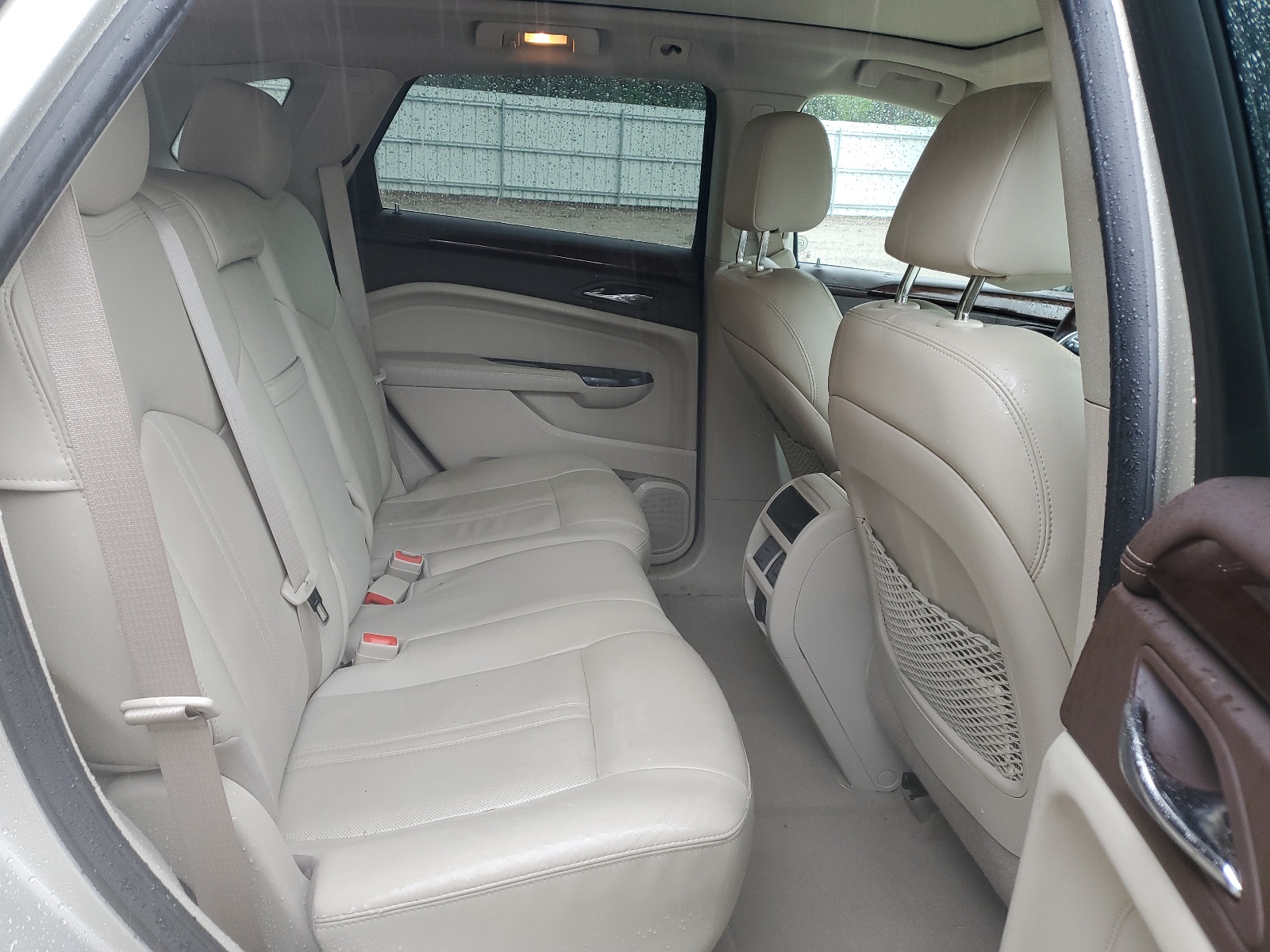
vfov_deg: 53.1
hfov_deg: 67.3
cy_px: 476
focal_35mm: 26
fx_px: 954
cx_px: 635
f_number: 1.5
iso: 75
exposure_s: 1/50
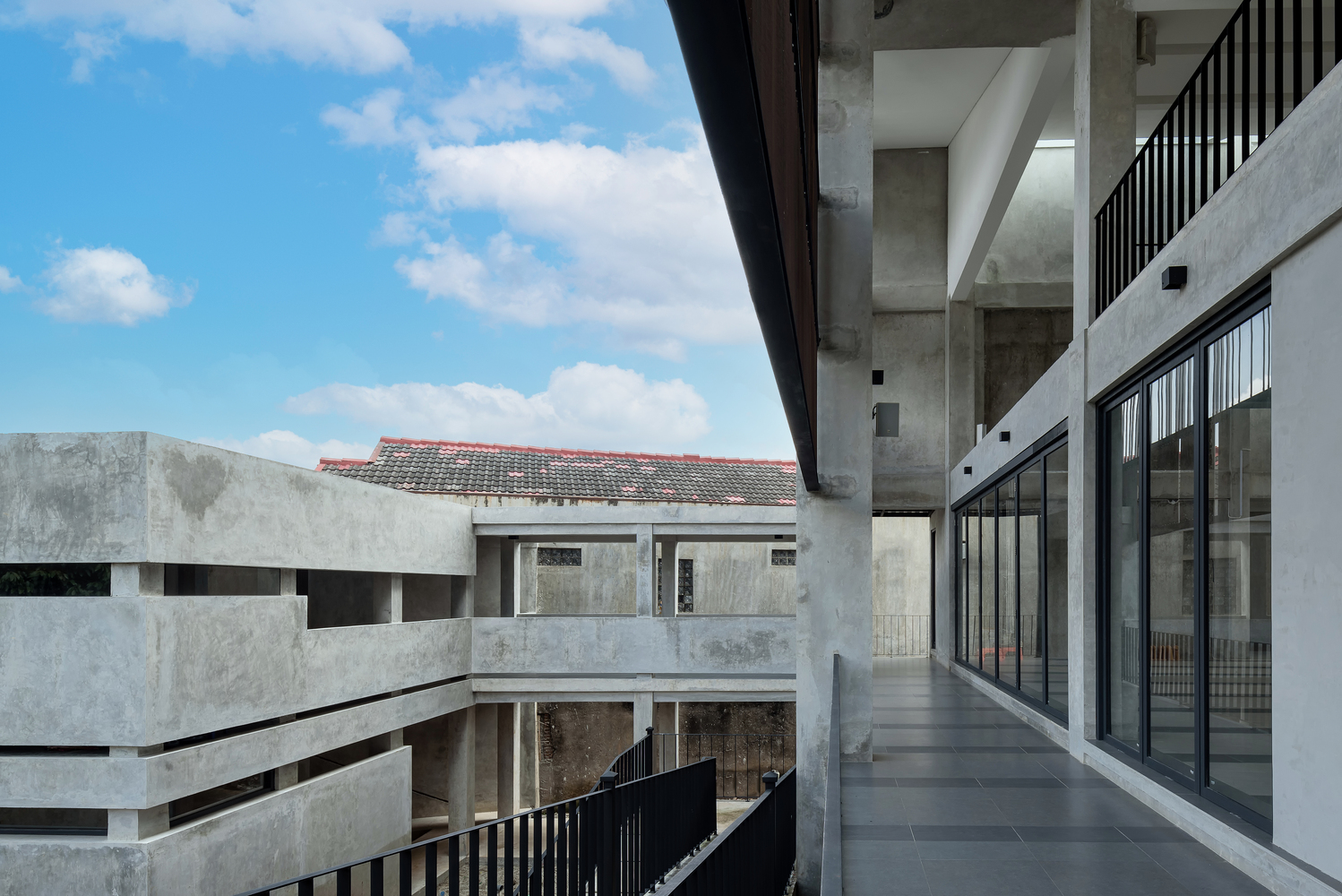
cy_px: 448
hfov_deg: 86.9
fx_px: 709
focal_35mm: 19
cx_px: 671
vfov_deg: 64.6
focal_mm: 19
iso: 100
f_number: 11
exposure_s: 1/40
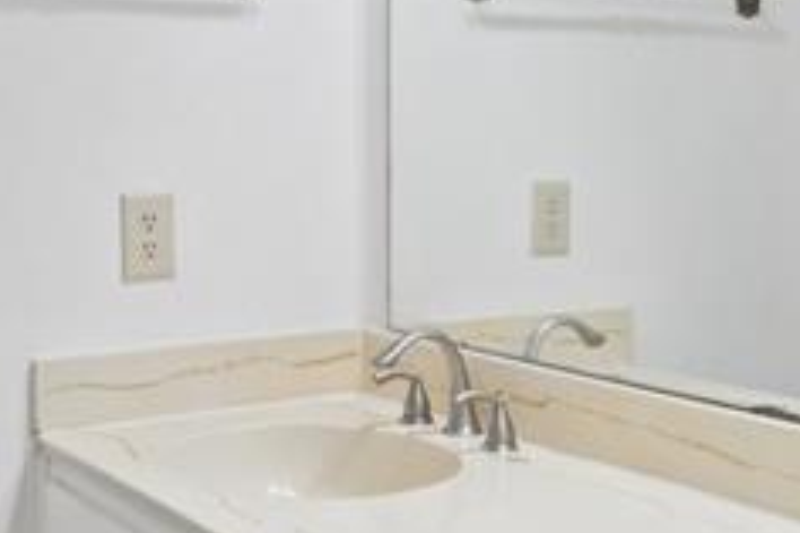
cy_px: 102
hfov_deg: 30.0
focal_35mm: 67
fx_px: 1492
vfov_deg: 20.0
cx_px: 431
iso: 400
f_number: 8
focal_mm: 15.5
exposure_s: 1/30
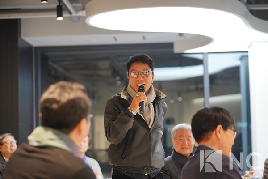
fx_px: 744
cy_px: 90
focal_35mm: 100
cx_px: 134
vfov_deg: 13.7
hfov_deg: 20.4
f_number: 2.8
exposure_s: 1/200
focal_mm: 100
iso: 800
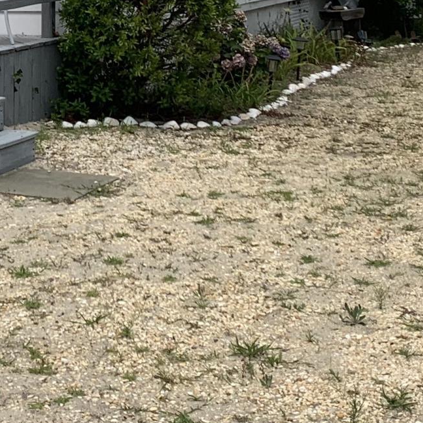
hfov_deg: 16.3
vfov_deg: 16.0
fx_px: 1465
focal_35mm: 106
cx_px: 59
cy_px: -23
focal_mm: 4.25
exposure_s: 1/3650
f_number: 1.8
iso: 25
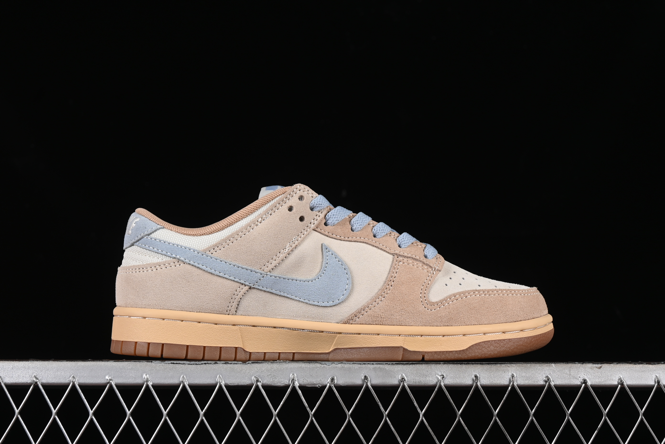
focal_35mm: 75
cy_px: 222
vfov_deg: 18.2
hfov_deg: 27.0
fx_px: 1385
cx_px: 332
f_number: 8
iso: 160
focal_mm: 50
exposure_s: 1/80
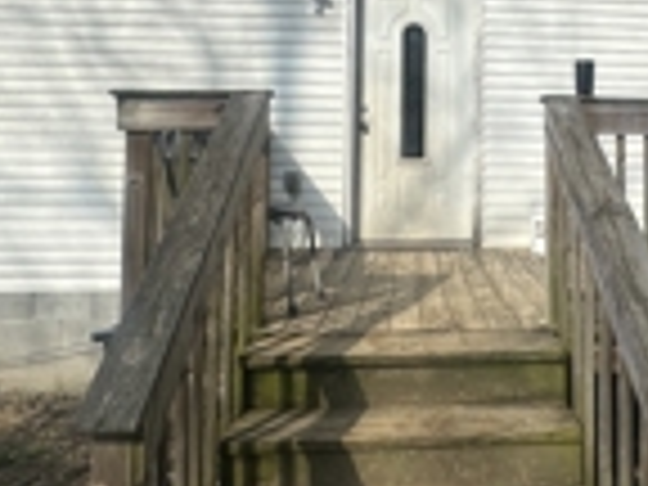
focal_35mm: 39
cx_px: 486
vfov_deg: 35.6
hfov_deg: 46.2
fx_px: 730
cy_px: 94
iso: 40
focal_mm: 2.22
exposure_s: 1/2959
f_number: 2.2
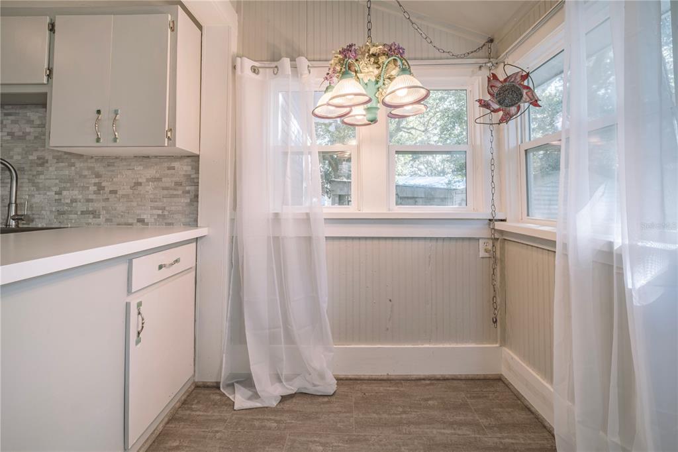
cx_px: 339
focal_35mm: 14
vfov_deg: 81.2
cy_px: 226
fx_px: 264
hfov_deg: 104.3
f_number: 8
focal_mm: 9
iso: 160
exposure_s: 1/20
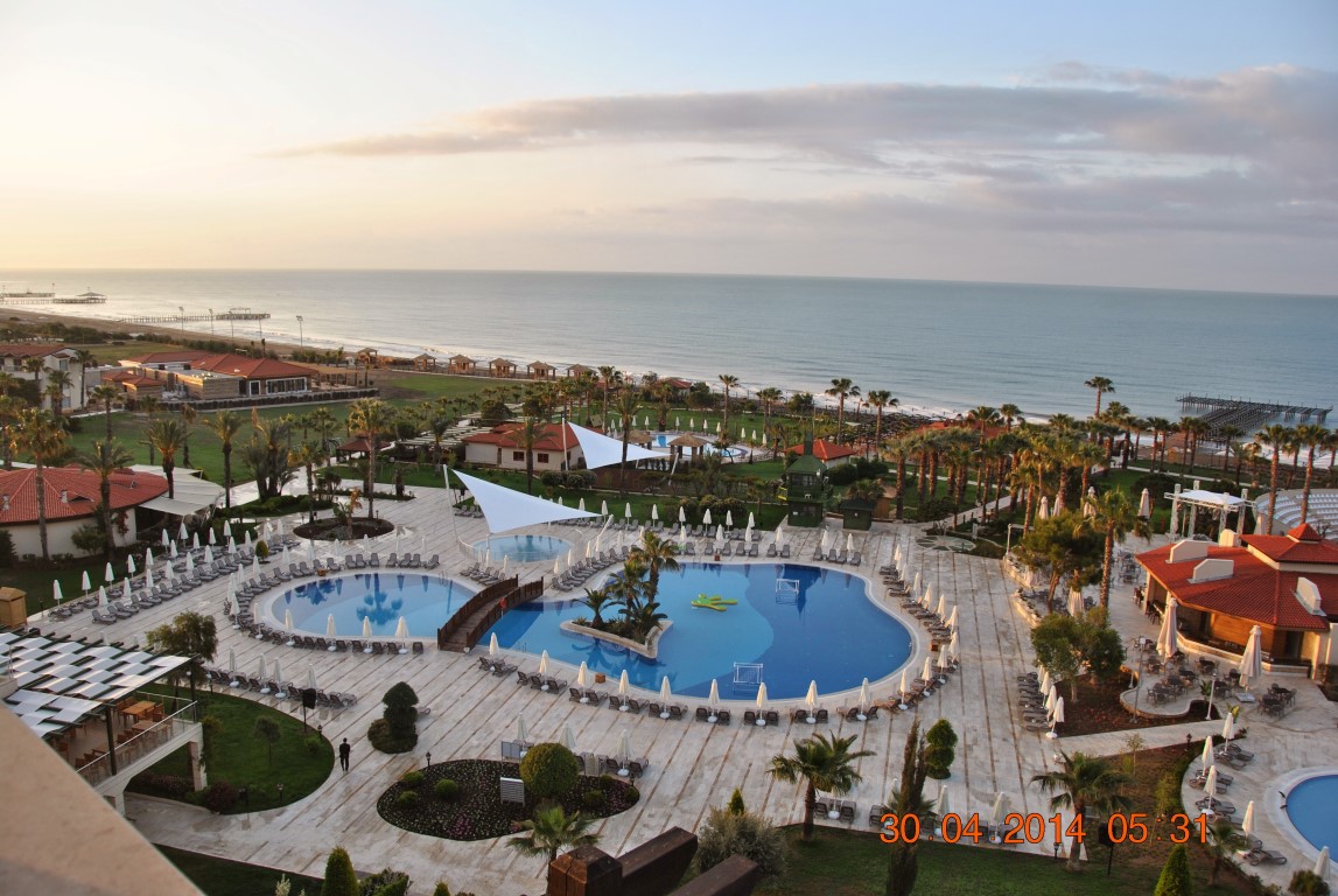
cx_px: 669
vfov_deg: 48.1
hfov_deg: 67.3
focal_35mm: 27
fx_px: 1005
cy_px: 448
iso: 125
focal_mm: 18
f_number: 5.6
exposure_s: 1/125
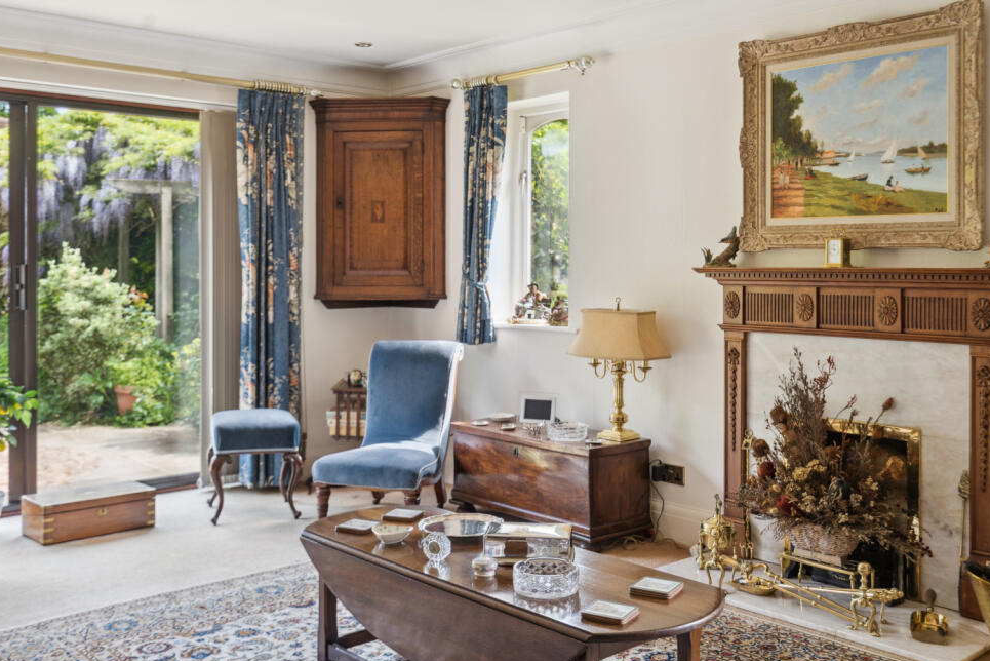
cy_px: 318
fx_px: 963
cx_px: 519
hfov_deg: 54.4
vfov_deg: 37.9
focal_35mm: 35
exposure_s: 1/15
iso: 320
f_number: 6.3
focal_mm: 33
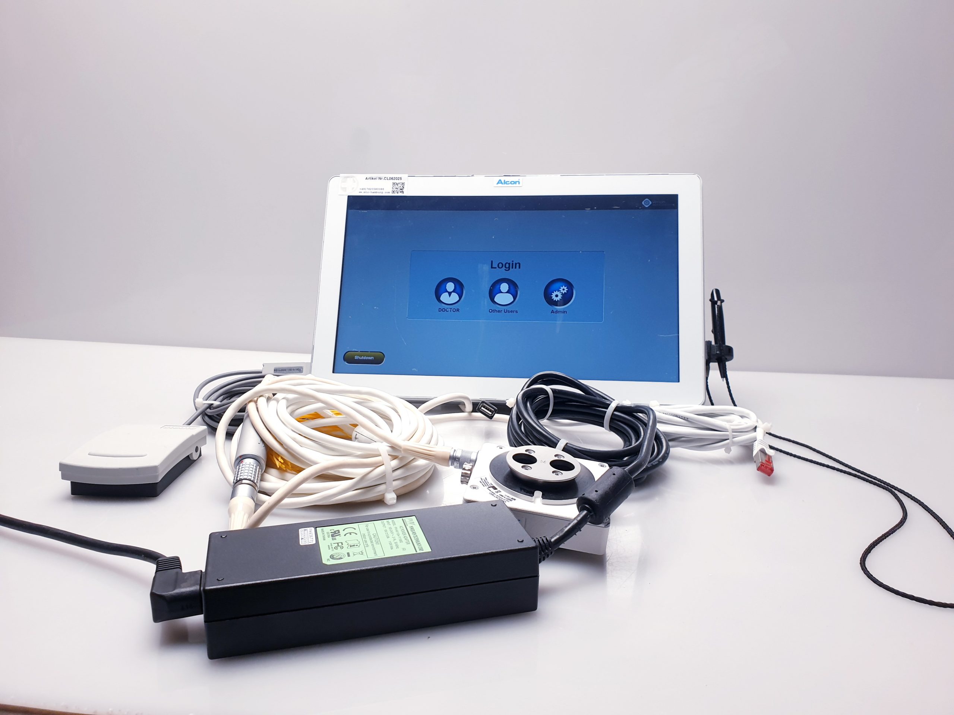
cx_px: 477
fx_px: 717
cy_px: 358
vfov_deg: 53.1
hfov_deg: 67.3
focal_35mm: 26
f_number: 2.4
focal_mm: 4.3
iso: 80
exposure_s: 1/100
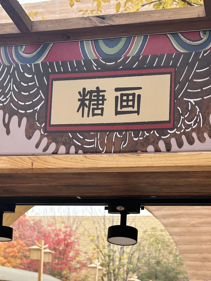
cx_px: 49
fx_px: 634
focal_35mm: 78
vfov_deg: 24.8
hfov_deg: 18.8
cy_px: 201
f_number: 1.78
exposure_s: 1/756
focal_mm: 6.86
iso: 64
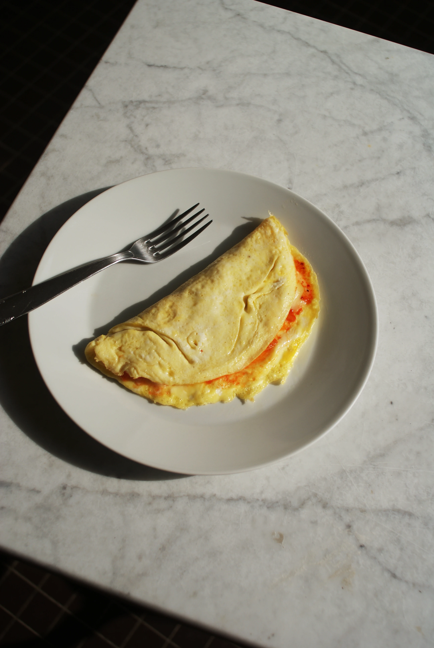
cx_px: 217
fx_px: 757
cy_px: 324
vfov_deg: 46.3
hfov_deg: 32.0
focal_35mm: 42
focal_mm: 28
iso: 100
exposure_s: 1/2500
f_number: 4
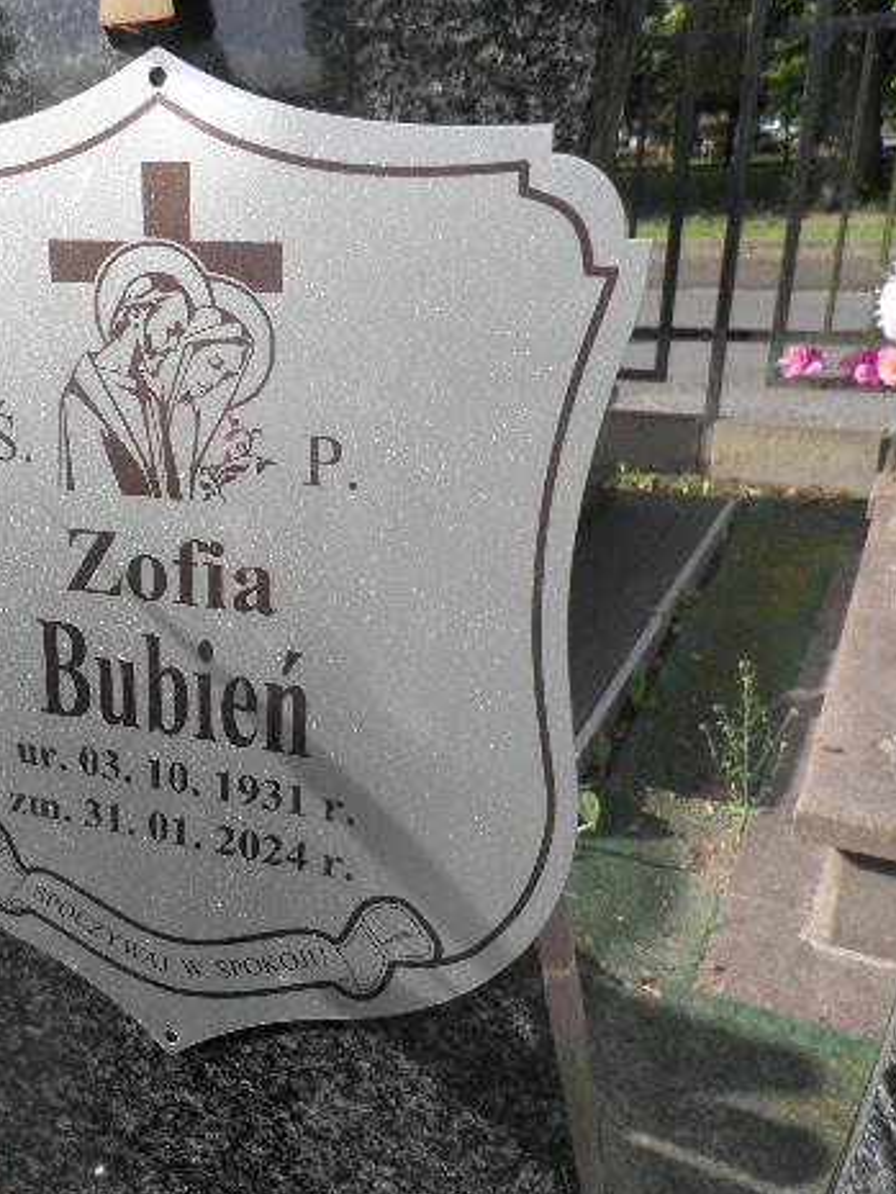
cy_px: 609
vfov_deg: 55.3
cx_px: 182
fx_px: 1138
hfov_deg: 41.2
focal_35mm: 33
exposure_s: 1/80
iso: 64
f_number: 8.3
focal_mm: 4.3
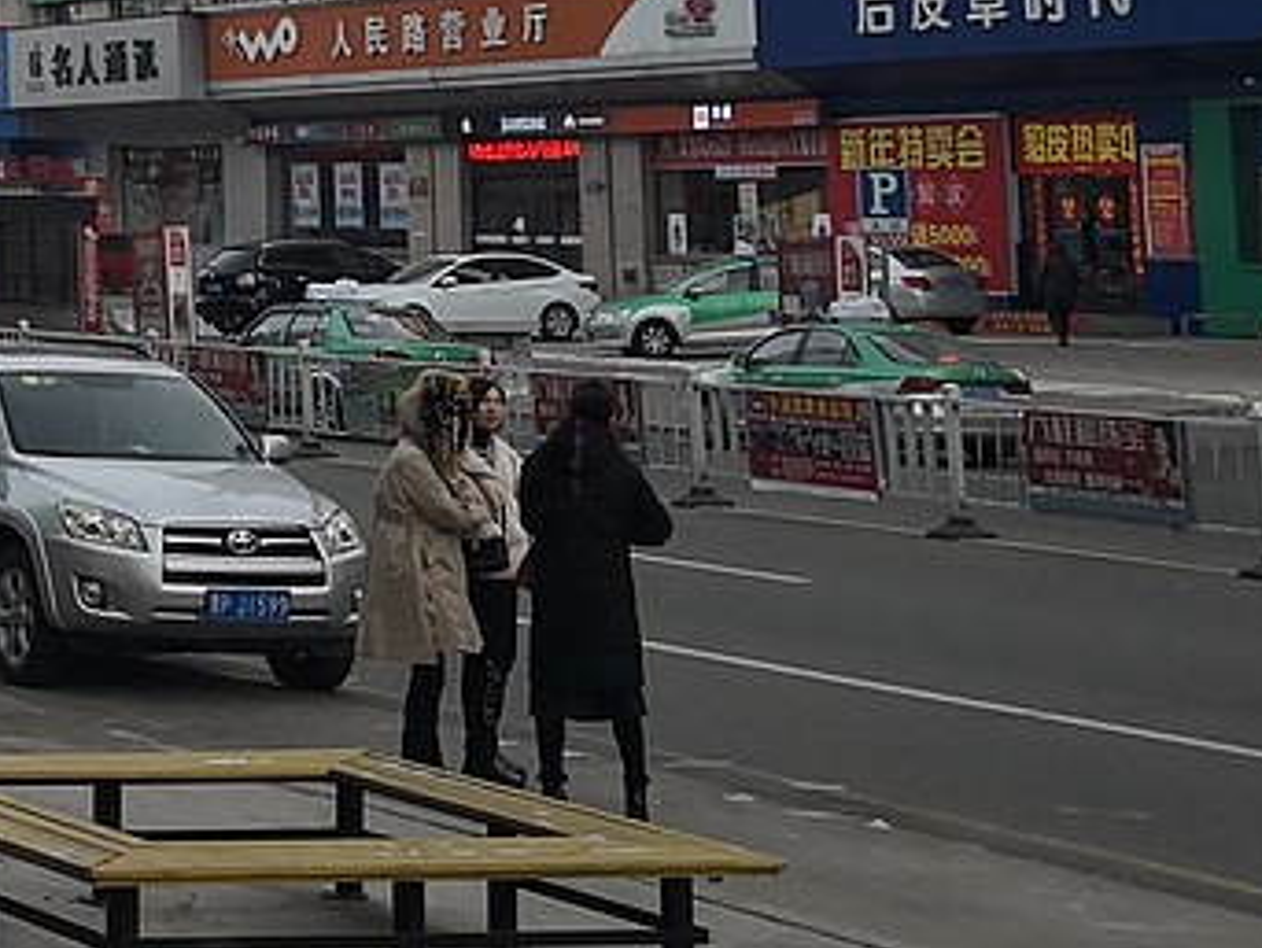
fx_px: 3685
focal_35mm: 101
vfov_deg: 13.9
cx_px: -458
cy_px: -406
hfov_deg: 17.9
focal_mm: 3.95
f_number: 1.6
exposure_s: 1/899
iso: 80
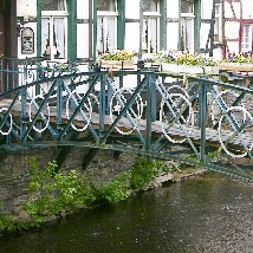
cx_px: 222
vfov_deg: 17.0
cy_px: 87
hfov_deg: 16.9
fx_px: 843
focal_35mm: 102
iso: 50
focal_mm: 10.7
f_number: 4.6
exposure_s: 1/49.1
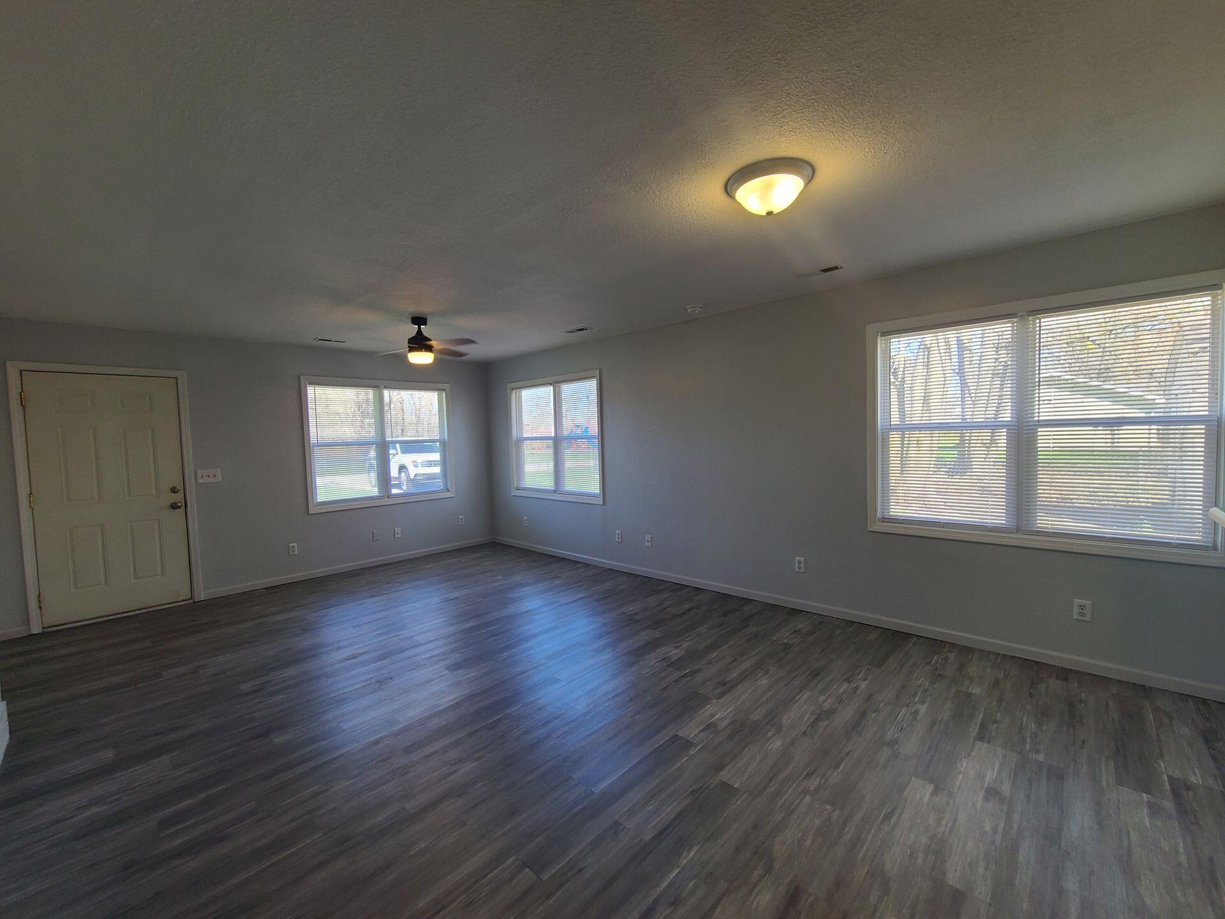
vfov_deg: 89.9
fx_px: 460
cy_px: 460
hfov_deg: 106.2
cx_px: 612
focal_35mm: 13
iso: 100
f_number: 2.2
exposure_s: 1/120
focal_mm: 2.2
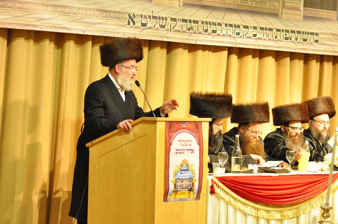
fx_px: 1196
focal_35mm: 128
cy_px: 112
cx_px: 169
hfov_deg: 16.1
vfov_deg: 10.7
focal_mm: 85
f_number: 2.8
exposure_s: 1/125
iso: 640
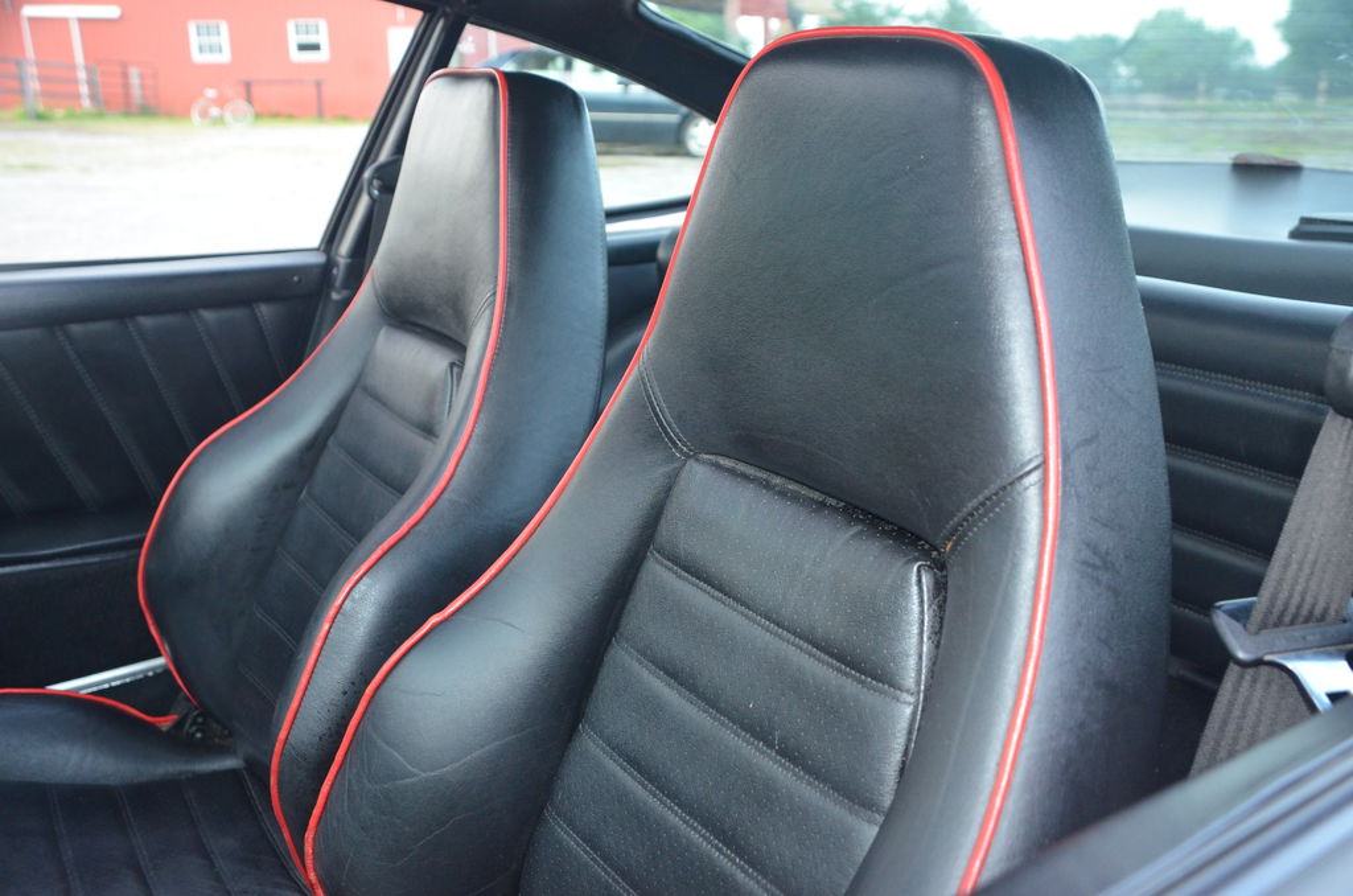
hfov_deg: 57.3
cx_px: 676
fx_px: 1238
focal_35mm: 33
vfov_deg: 39.8
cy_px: 448
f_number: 3.8
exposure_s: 1/60
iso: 1800
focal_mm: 22
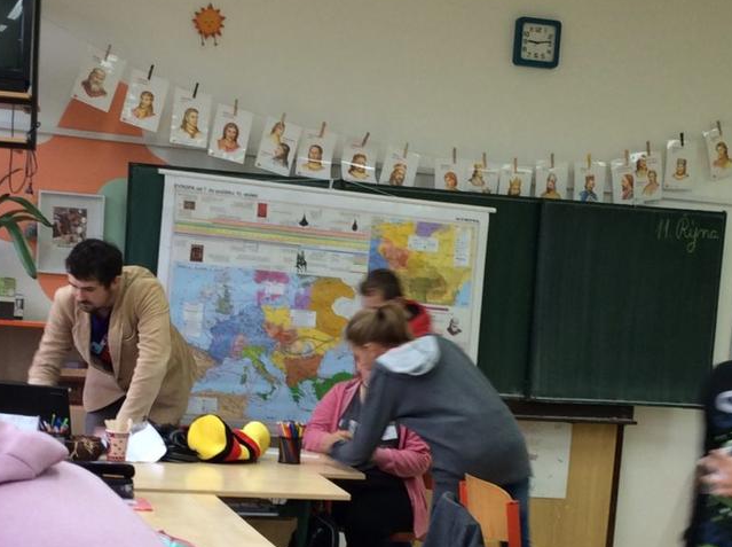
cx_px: 349
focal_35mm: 67
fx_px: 1414
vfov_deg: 21.7
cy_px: 410
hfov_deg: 29.0
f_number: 2.4
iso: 40
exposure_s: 1/25
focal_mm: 3.3
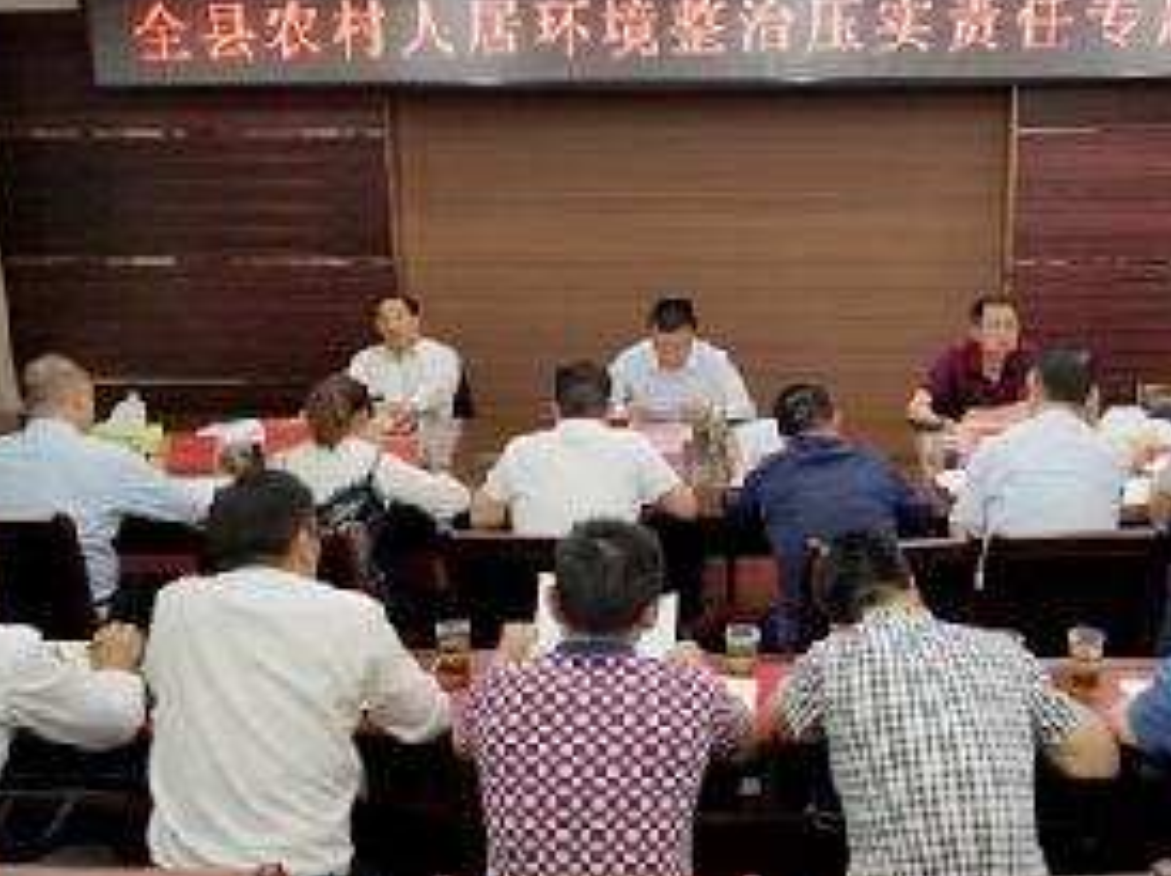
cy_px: 419
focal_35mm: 38
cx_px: 735
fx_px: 1284
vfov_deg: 37.7
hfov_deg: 48.5
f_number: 1.7
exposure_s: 1/50
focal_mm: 4.25
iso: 100
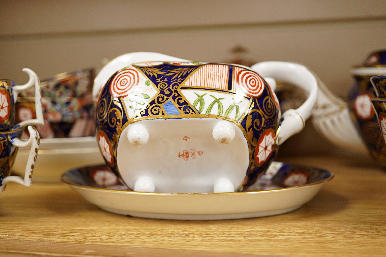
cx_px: 193
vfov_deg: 29.9
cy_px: 128
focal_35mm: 45
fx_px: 482
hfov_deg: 43.6
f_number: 3.5
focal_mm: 30
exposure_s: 1/320
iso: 2500
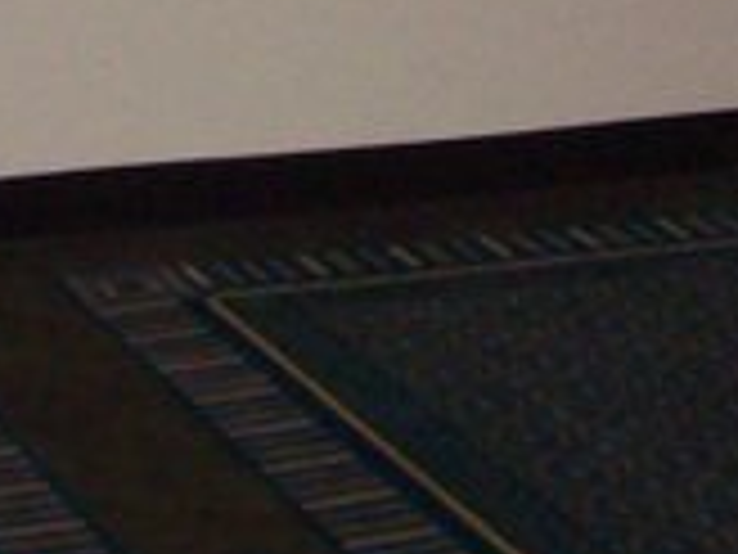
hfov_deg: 11.2
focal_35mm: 176
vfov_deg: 8.0
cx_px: 626
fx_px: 3752
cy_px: -552
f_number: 2.7
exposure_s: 1/64
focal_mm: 6
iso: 200
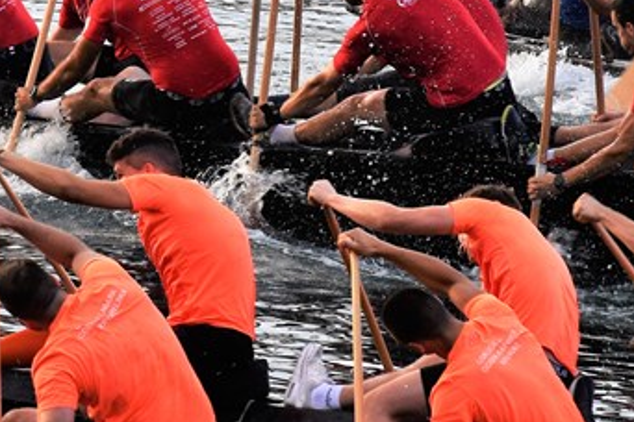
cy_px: -15
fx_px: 12063
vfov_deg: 2.0
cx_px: 85
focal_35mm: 685
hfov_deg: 3.0
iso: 400
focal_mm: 130
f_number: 8
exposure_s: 1/250
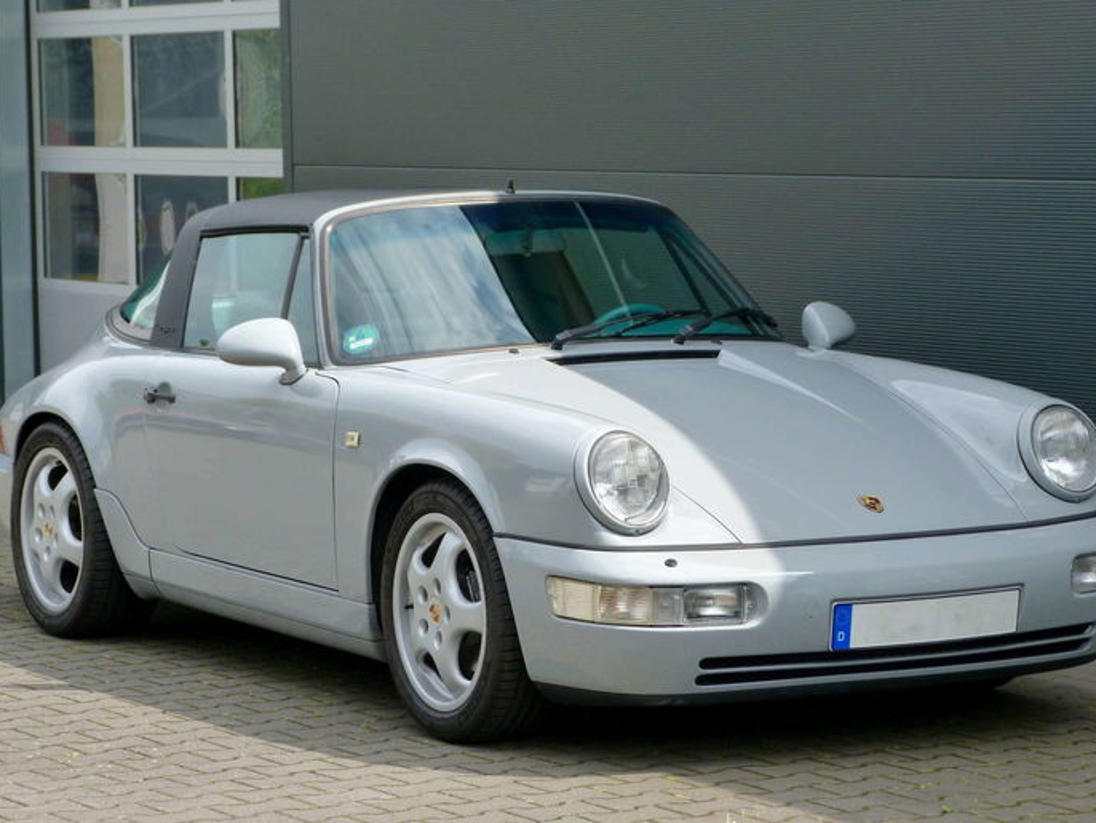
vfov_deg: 12.2
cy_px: 439
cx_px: 556
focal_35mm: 122
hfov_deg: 16.1
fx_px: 3864
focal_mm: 19.7
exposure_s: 1/250
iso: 125
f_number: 5
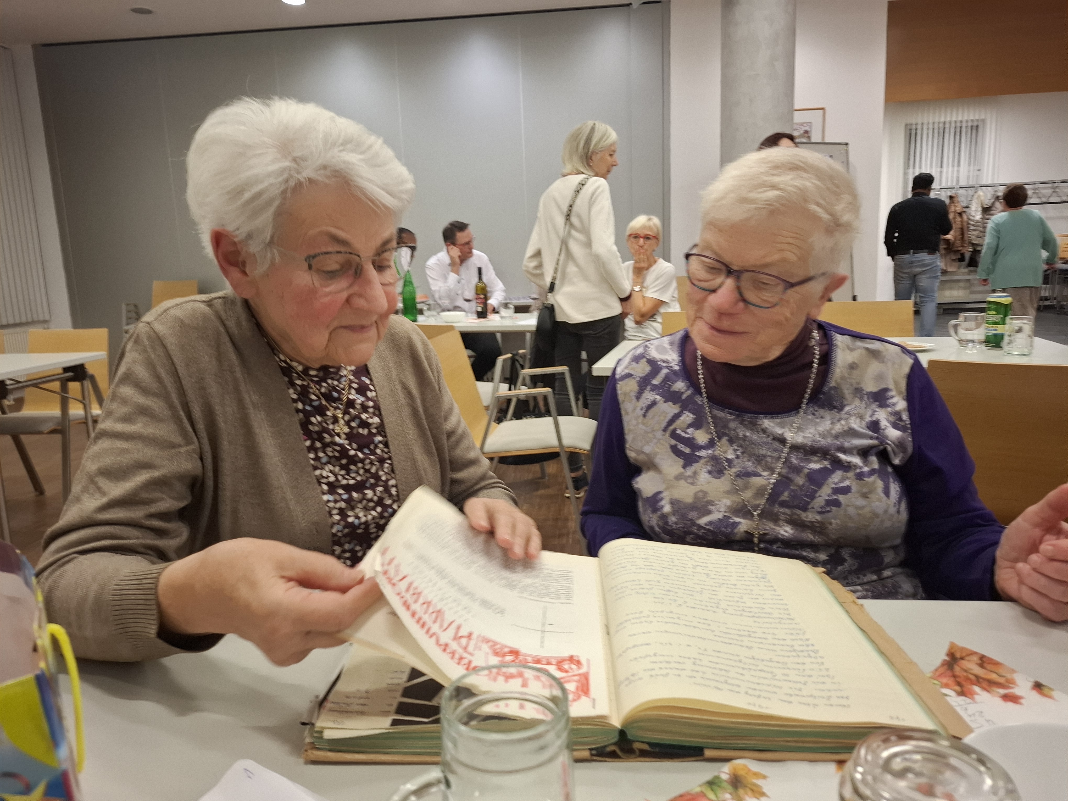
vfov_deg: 58.9
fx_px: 710
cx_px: 534
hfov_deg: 73.9
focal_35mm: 23
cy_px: 400
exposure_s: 1/30
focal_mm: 5.54
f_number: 1.8
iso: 250
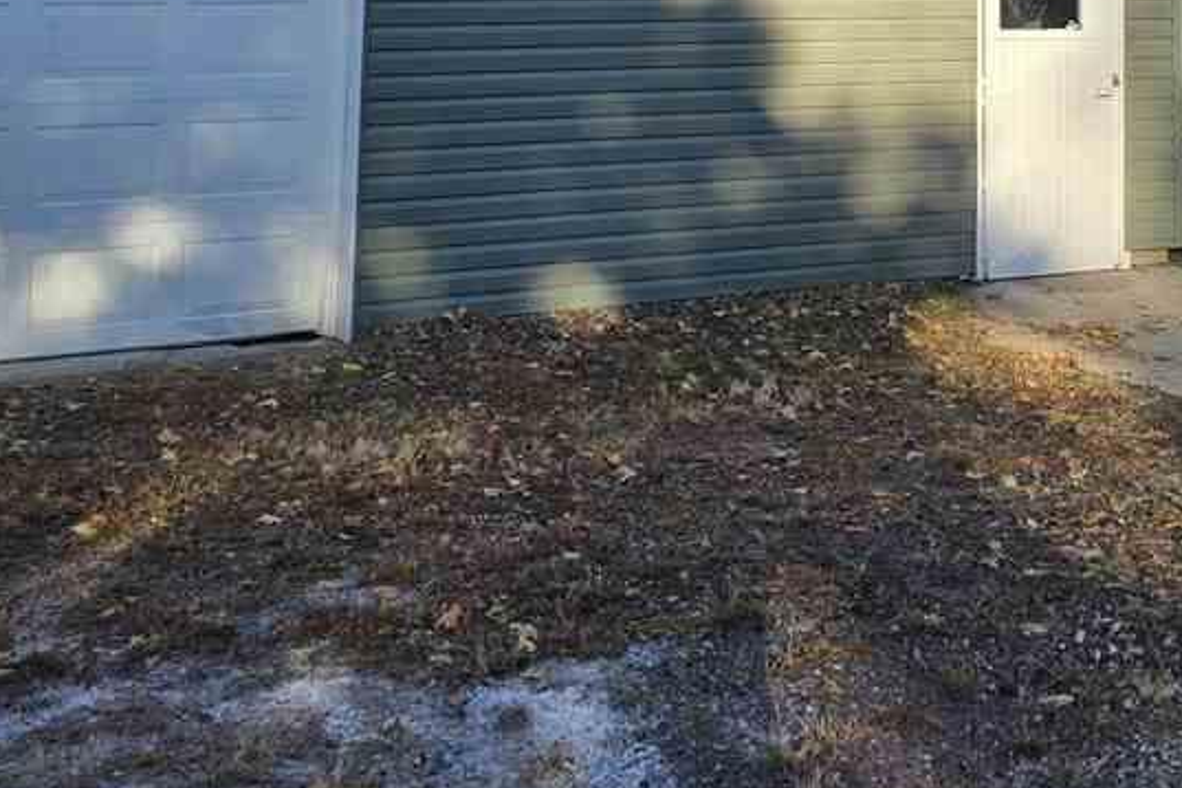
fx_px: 1871
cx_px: 696
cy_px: -176
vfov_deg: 21.9
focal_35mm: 57
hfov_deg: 35.0
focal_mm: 6.3
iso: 12
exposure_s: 1/474
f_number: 1.7
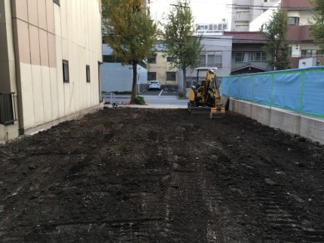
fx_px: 272
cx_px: 162
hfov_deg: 61.6
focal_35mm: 29
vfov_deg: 48.3
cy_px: 122
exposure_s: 1/30
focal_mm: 4.15
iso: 32
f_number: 2.2
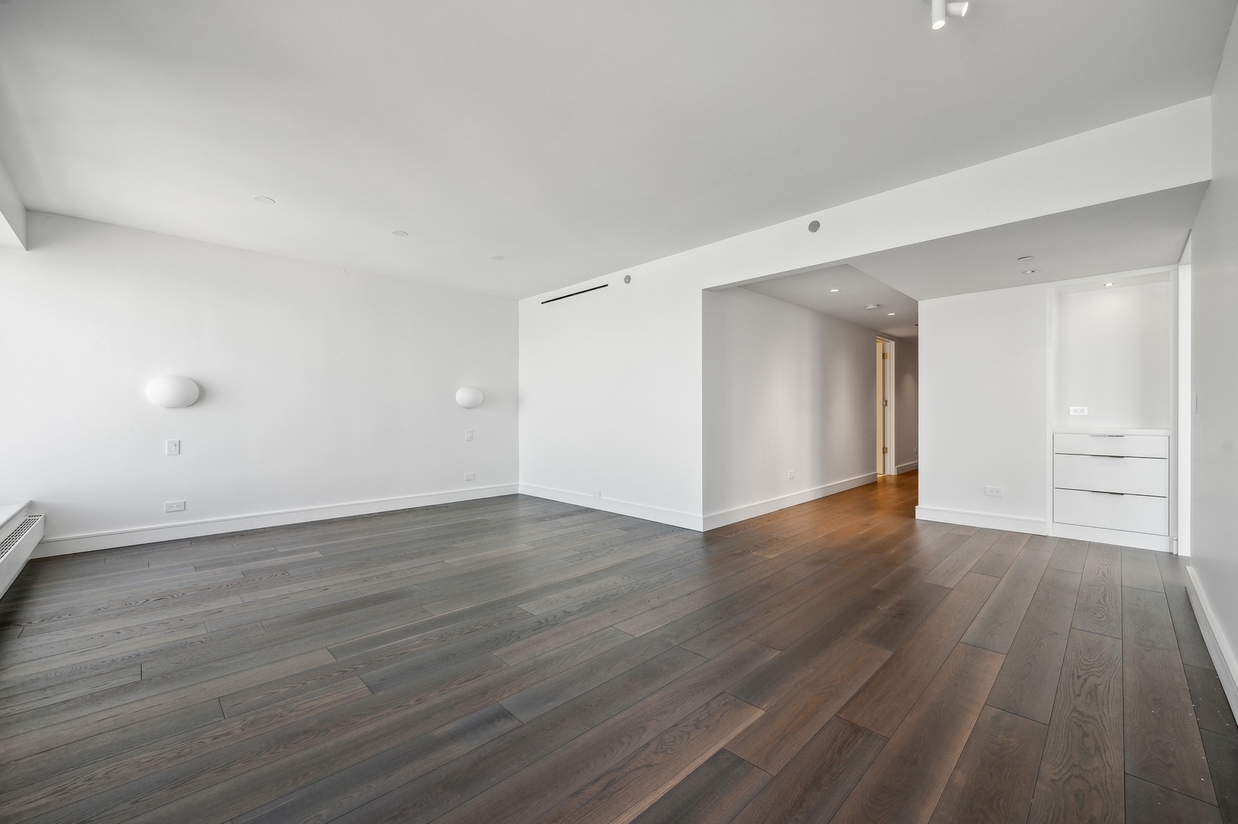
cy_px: 412
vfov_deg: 81.1
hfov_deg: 104.3
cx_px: 619
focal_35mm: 14
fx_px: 481
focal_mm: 14
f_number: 8
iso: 400
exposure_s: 1/40
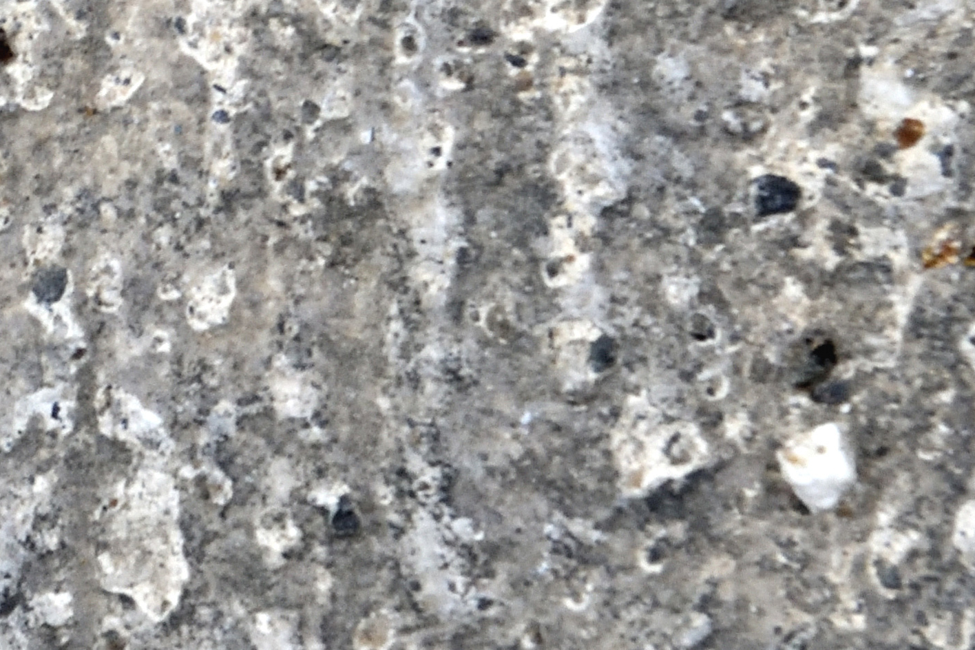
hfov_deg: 5.0
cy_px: -308
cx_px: -835
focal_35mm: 408
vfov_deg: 3.4
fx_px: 11049
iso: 800
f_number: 8
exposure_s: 1/80
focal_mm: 70
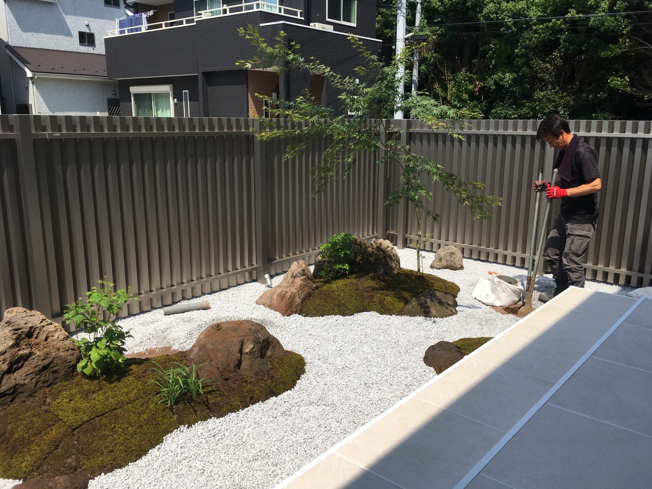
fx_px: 546
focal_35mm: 29
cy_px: 244
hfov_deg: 61.7
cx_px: 326
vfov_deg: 48.2
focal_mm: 4.15
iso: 25
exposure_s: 1/1972
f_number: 2.2
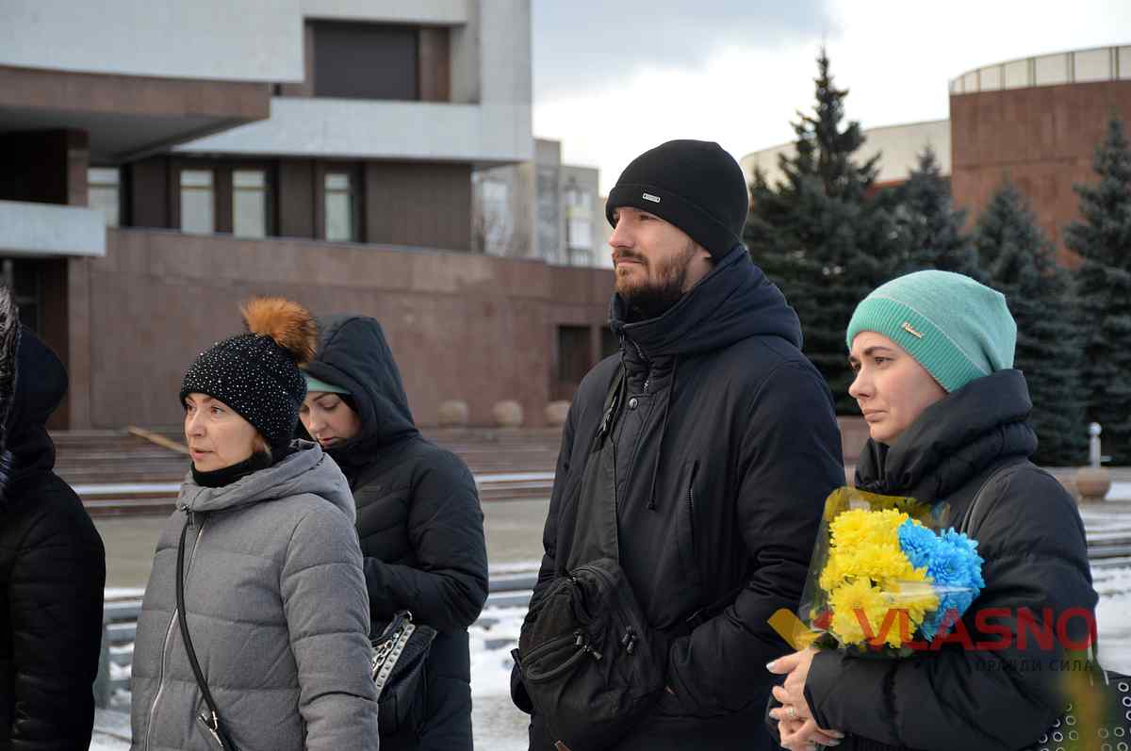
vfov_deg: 14.7
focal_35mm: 93
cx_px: 566
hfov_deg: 21.9
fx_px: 2918
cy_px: 376
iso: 100
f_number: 5.6
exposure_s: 1/125
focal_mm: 62
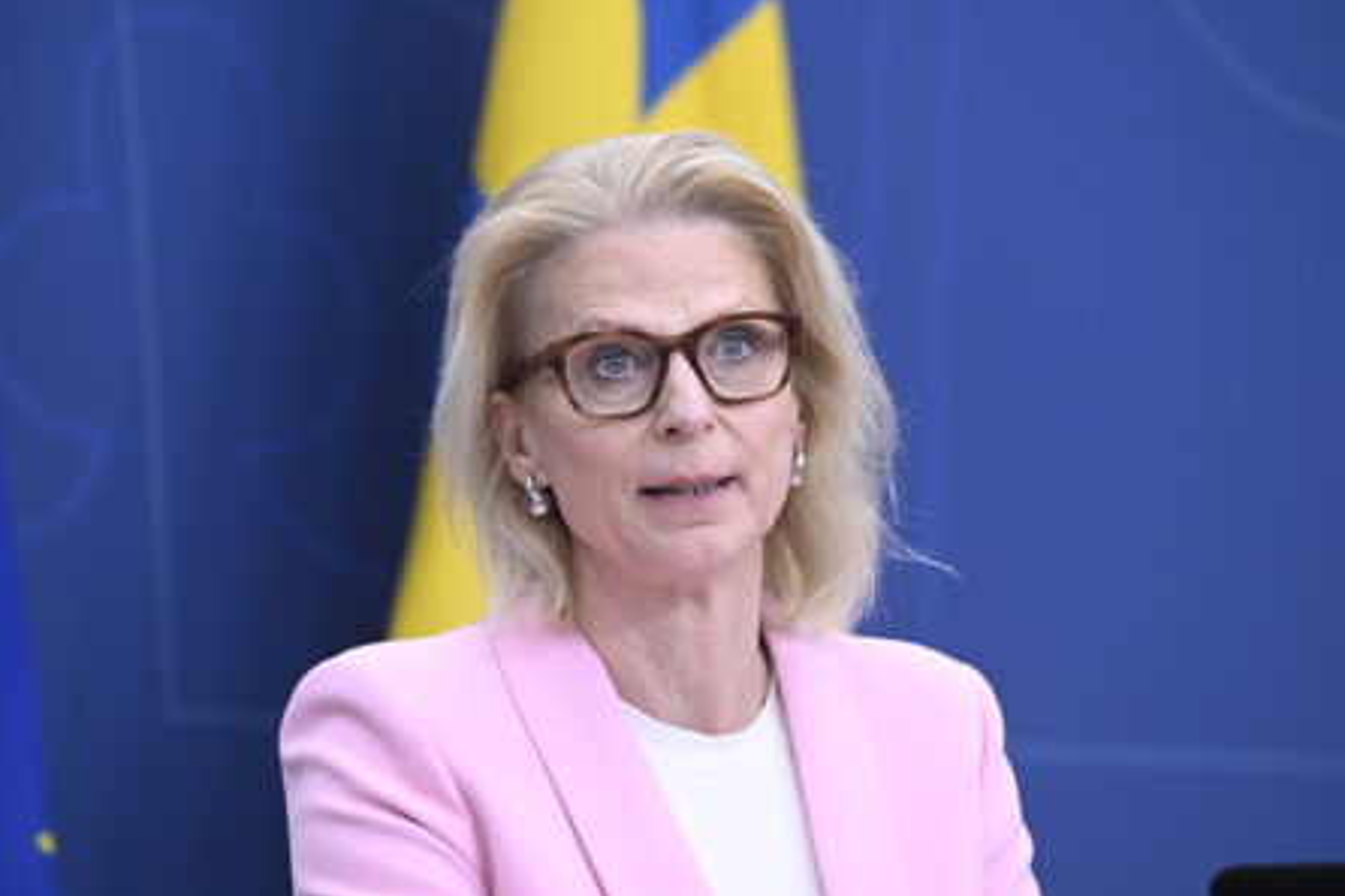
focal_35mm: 202
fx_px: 7544
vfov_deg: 6.8
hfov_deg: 10.2
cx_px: 672
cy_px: 446
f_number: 4.5
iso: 2500
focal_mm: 200
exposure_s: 1/320
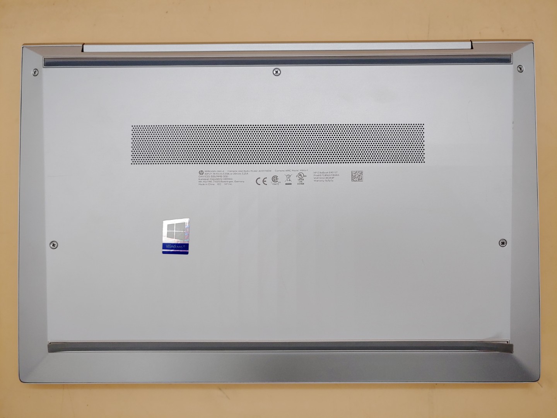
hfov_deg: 67.3
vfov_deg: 53.1
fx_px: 418
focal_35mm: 26
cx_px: 278
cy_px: 209
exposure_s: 1/148
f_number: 1.8
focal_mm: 4.36
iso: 50
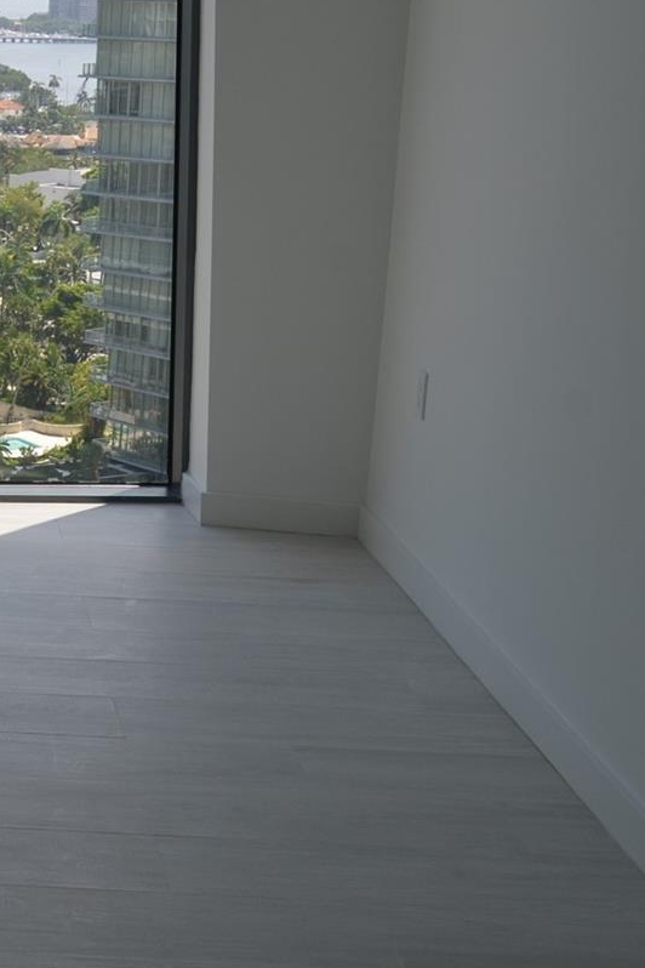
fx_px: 2096
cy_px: 424
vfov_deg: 26.0
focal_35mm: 78
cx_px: -282
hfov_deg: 16.2
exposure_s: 1/200
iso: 200
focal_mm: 26
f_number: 7.1
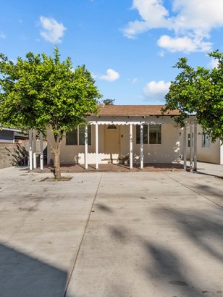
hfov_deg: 63.5
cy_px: 150
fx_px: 180
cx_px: 117
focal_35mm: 21
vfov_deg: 79.0
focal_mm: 14
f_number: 9
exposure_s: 1/125
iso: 125
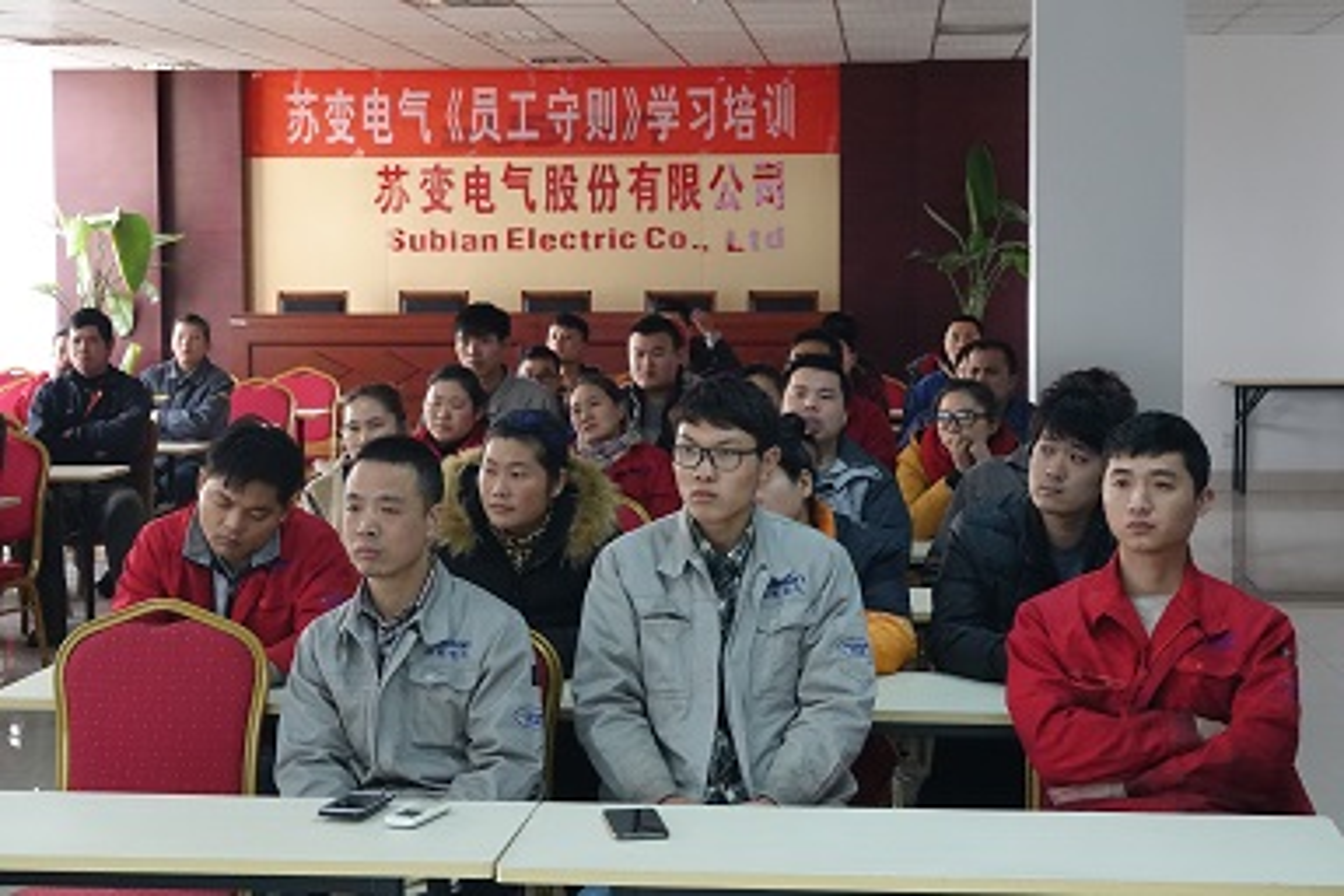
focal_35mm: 63
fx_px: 2352
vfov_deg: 21.6
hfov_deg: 31.9
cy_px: 448
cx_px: 672
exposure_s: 1/80
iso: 2500
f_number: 5
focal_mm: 23.09
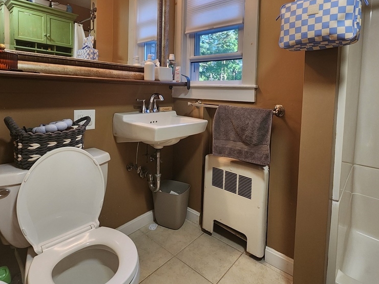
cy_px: 102
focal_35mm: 18
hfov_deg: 87.7
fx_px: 197
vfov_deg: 70.1
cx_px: 192
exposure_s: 1/60
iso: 250
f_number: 2.2
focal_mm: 2.2
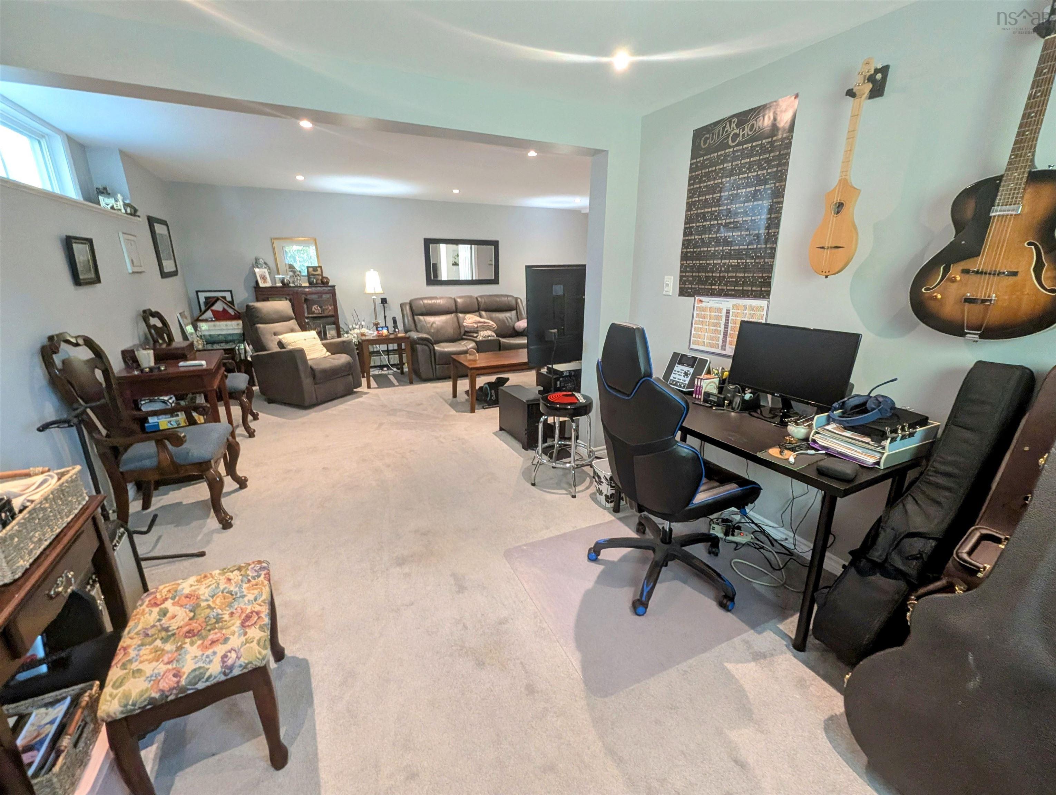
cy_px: 398
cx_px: 528
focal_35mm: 13
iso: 575
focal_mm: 1.95
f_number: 2.2
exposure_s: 1/40
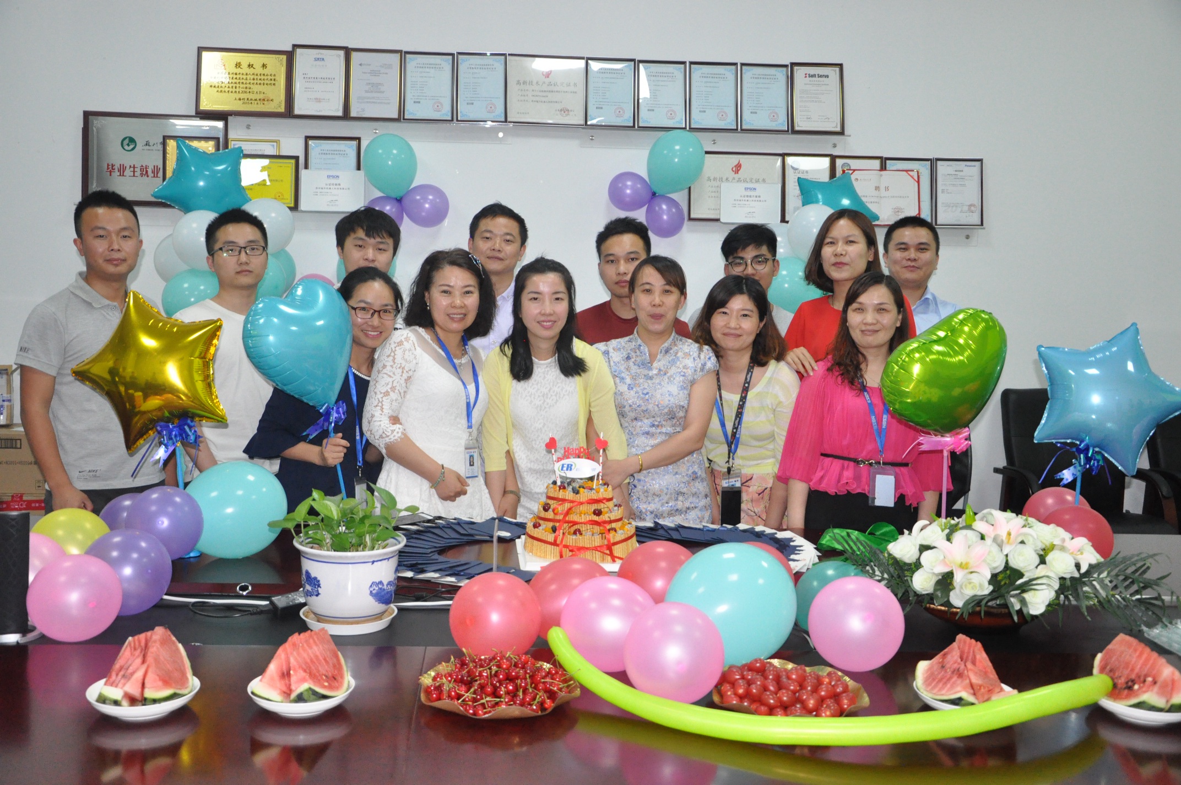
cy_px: 392
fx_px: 1229
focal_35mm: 38
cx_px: 590
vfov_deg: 35.4
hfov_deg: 51.3
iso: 2000
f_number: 5
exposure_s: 1/60
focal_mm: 25
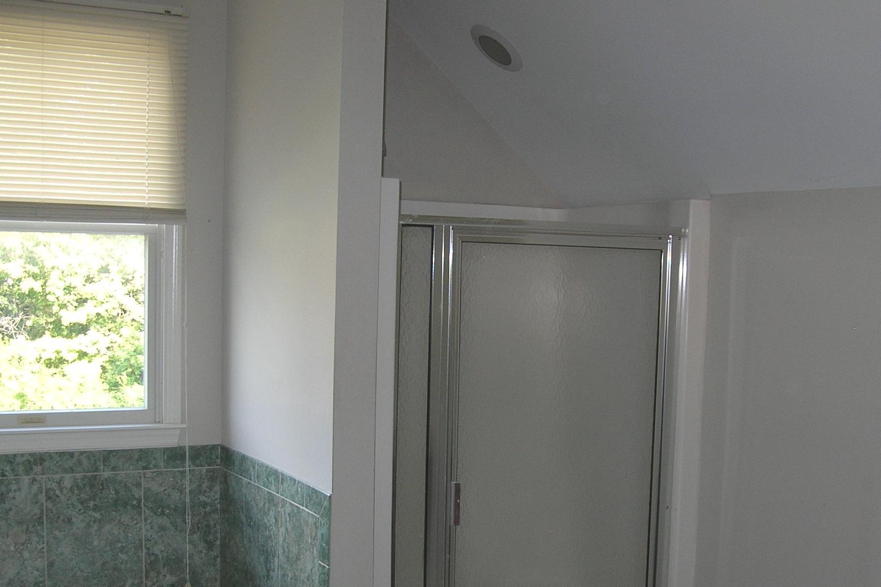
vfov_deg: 27.8
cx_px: 537
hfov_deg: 40.9
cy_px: 421
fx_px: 1175
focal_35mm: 48
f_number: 2.7
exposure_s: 1/60.1
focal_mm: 6
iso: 50
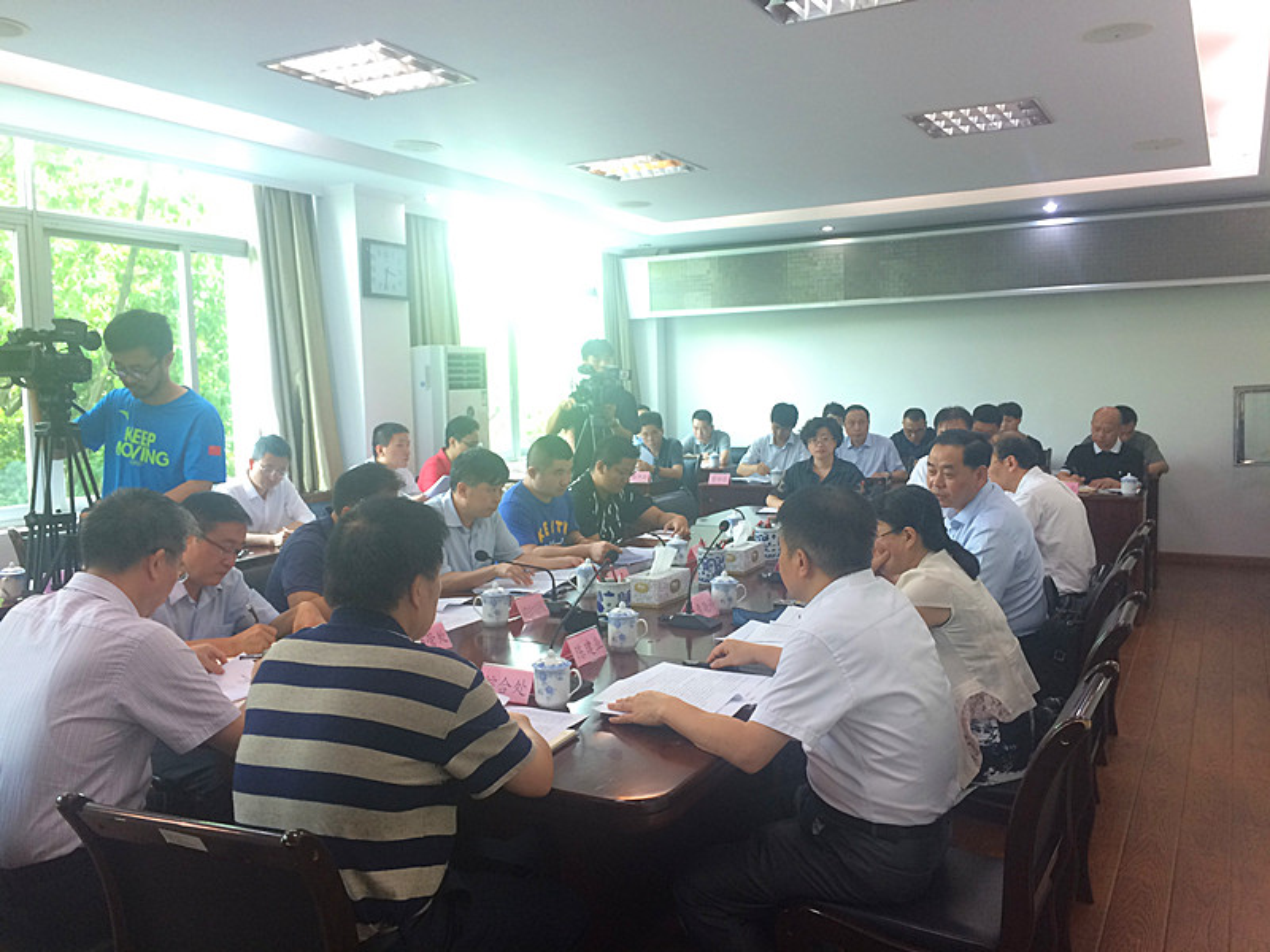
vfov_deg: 48.2
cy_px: 476
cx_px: 635
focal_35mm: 29
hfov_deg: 61.7
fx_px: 1064
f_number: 2.2
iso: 100
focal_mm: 4.15
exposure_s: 1/33
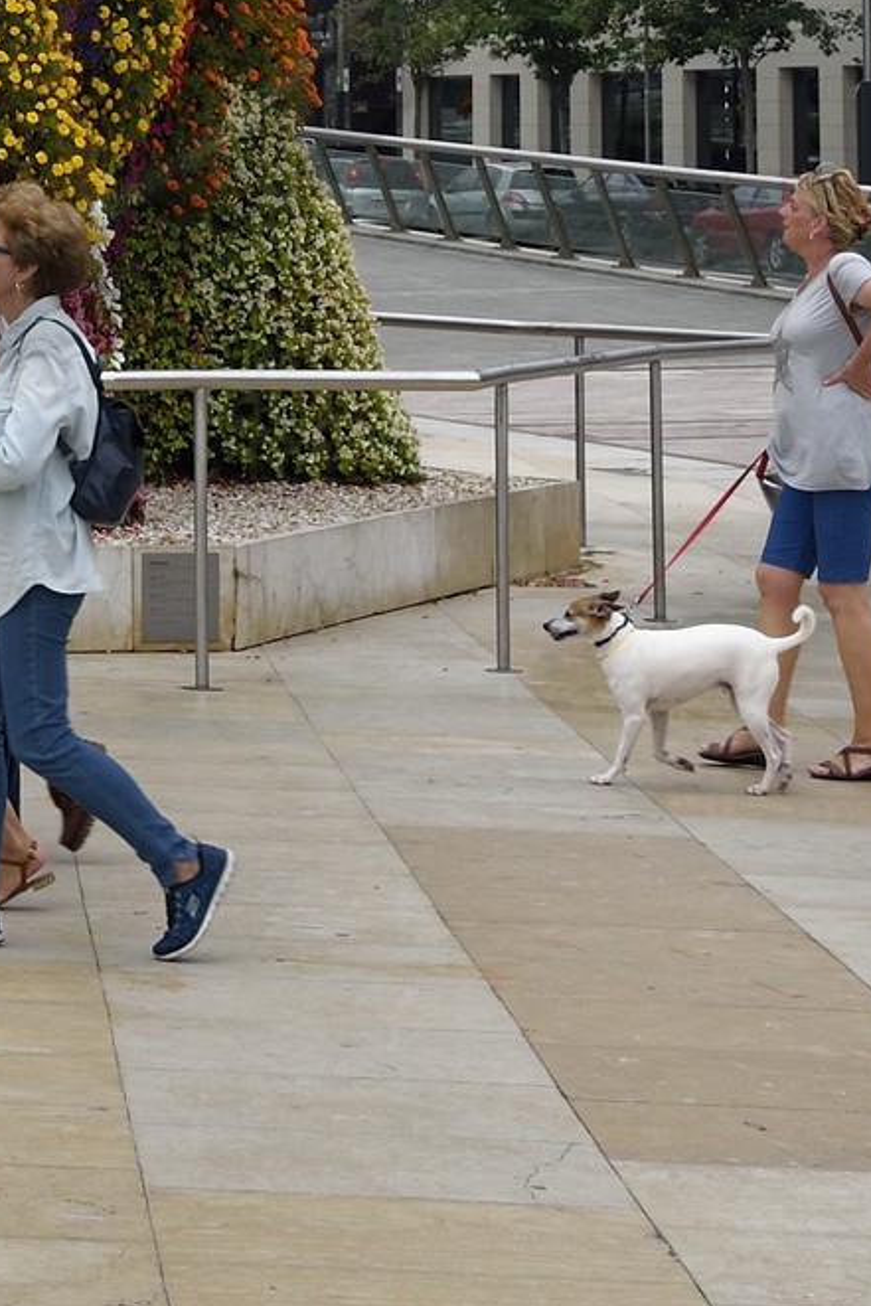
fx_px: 4606
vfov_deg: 15.2
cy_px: -520
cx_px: -277
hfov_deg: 10.6
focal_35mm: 127
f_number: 9
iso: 200
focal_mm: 35
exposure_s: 1/200
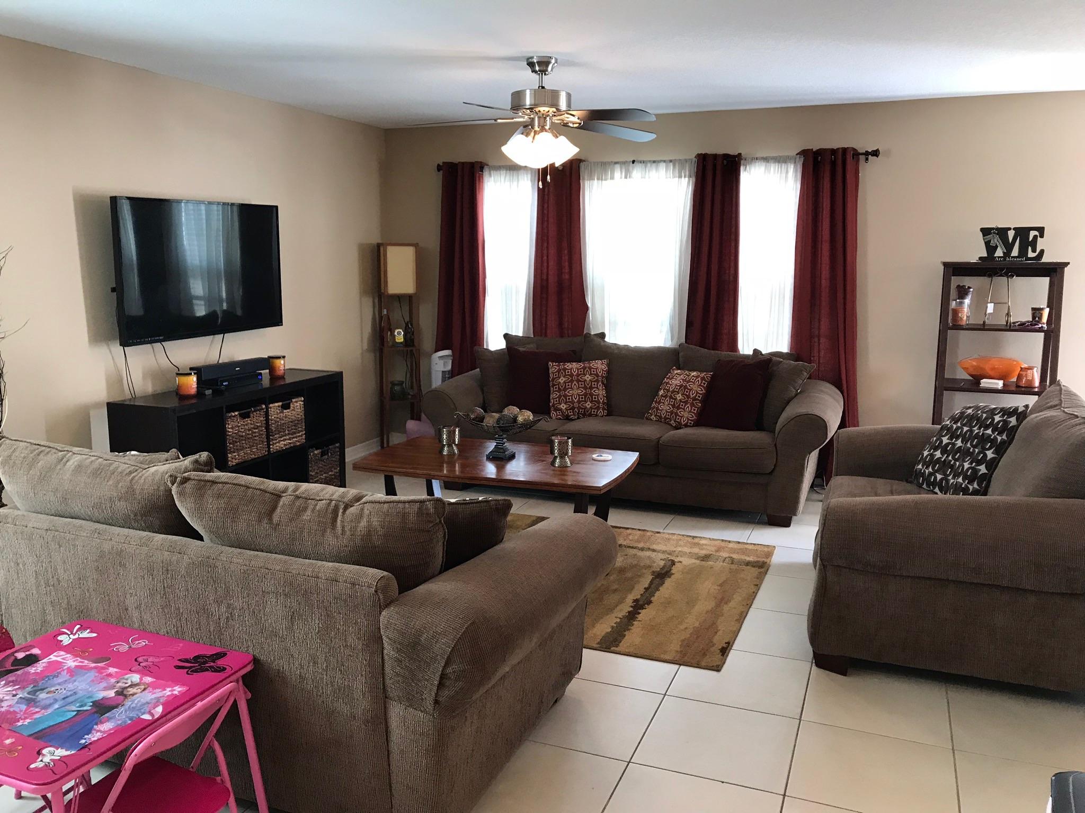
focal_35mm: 28
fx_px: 878
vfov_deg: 49.7
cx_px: 542
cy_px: 406
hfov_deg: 63.4
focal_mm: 3.99
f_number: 1.8
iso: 32
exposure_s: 1/30
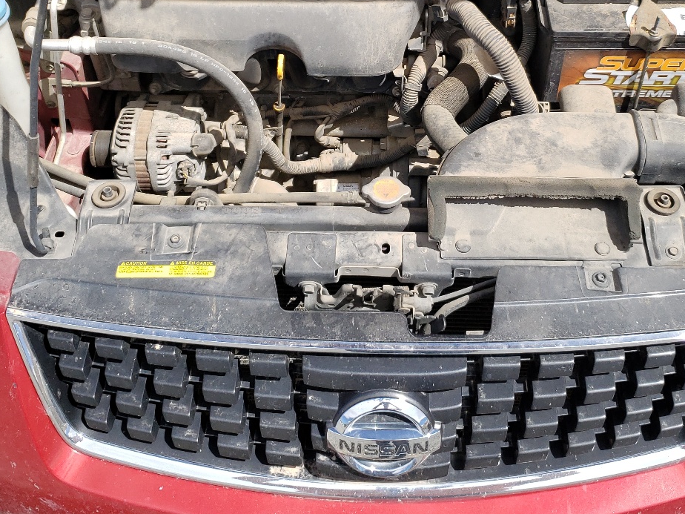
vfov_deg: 31.2
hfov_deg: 42.0
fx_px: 890
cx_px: 397
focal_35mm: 45
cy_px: 90
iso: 50
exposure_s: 1/2500
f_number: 1.5
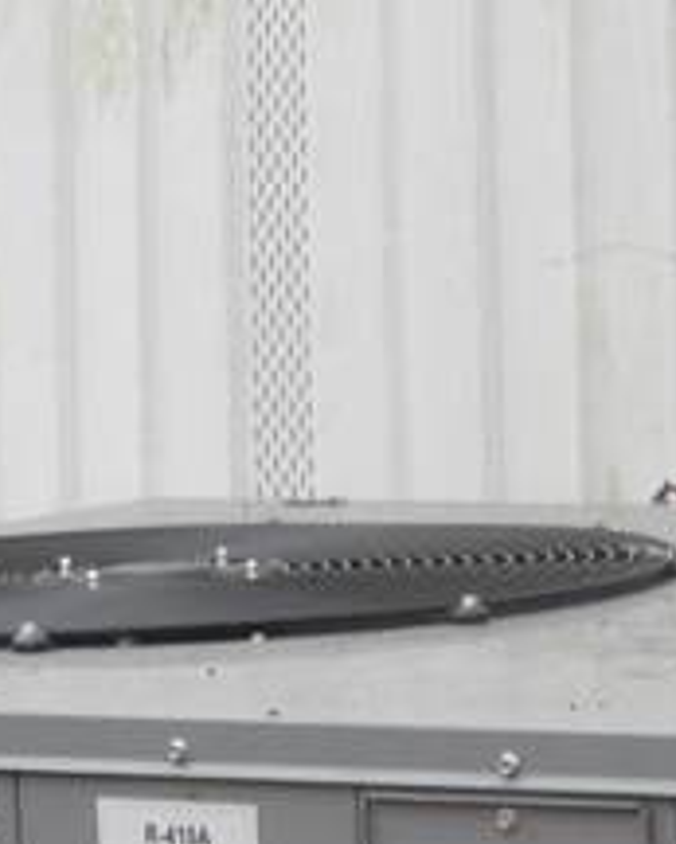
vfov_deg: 7.7
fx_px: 6223
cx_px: 852
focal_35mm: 249
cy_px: 1090
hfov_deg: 6.2
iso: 100
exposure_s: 1/50
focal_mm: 7.8
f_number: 3.9
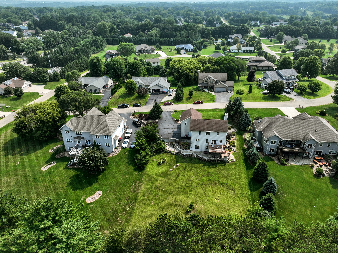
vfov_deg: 54.9
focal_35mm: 25
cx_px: 171
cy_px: 126
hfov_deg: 69.4
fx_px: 244
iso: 200
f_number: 2.8
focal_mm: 12.29
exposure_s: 1/2000
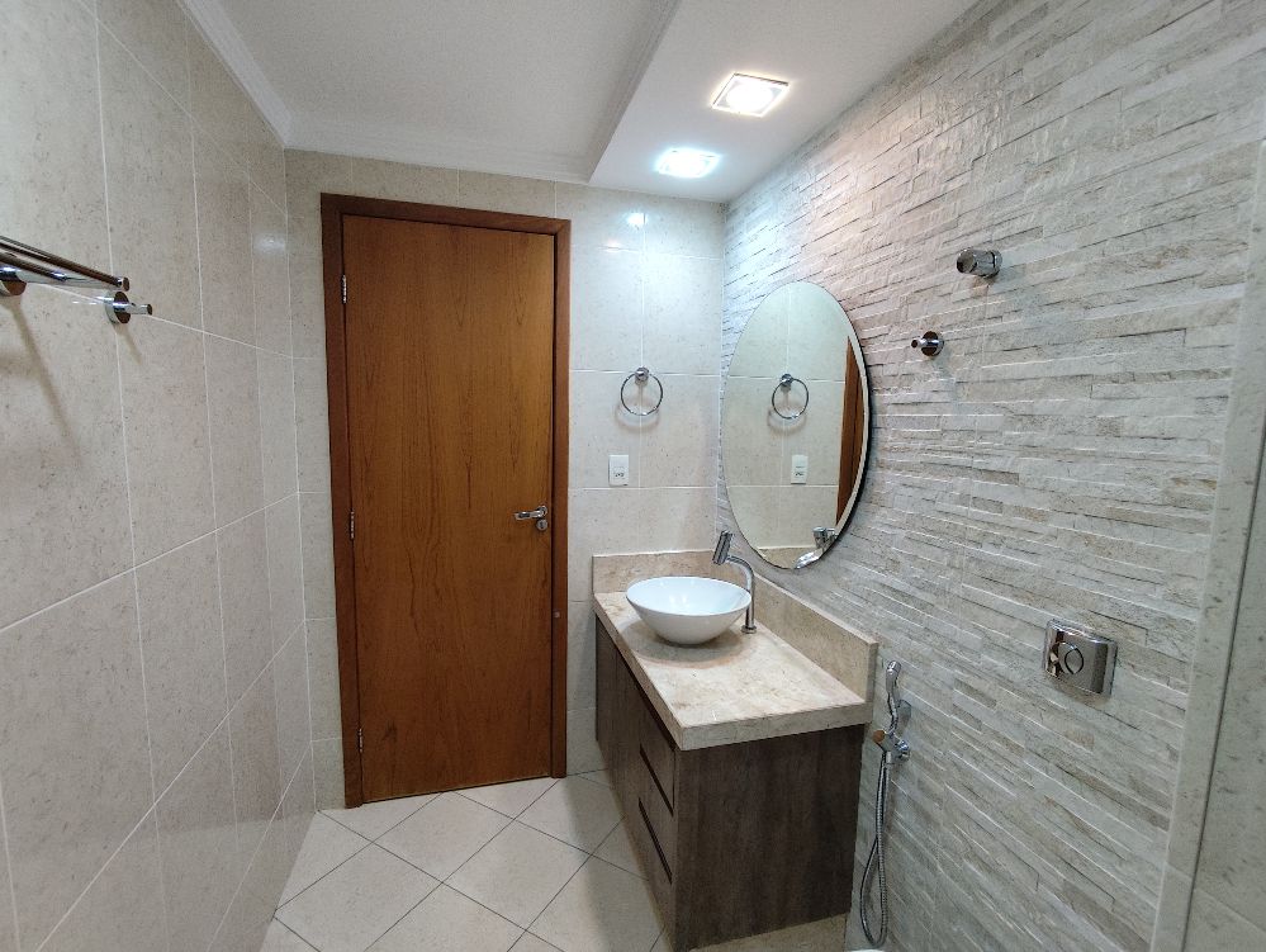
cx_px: 633
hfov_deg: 94.4
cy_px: 476
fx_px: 586
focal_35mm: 16
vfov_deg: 78.2
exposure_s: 1/60
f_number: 2.2
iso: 200
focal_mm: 1.65
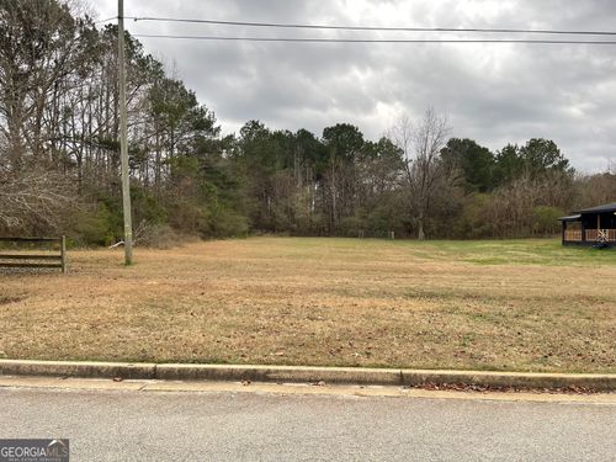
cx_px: 308
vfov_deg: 54.9
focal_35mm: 25
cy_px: 231
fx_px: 445
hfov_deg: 69.4
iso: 50
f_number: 1.6
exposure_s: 1/121
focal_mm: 5.1
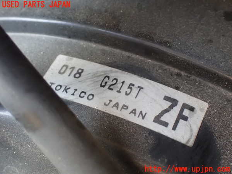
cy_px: 87
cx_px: 116
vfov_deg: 21.9
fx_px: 449
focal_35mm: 67
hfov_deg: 29.0
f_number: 3.8
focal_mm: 11.88
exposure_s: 1/25
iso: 1600
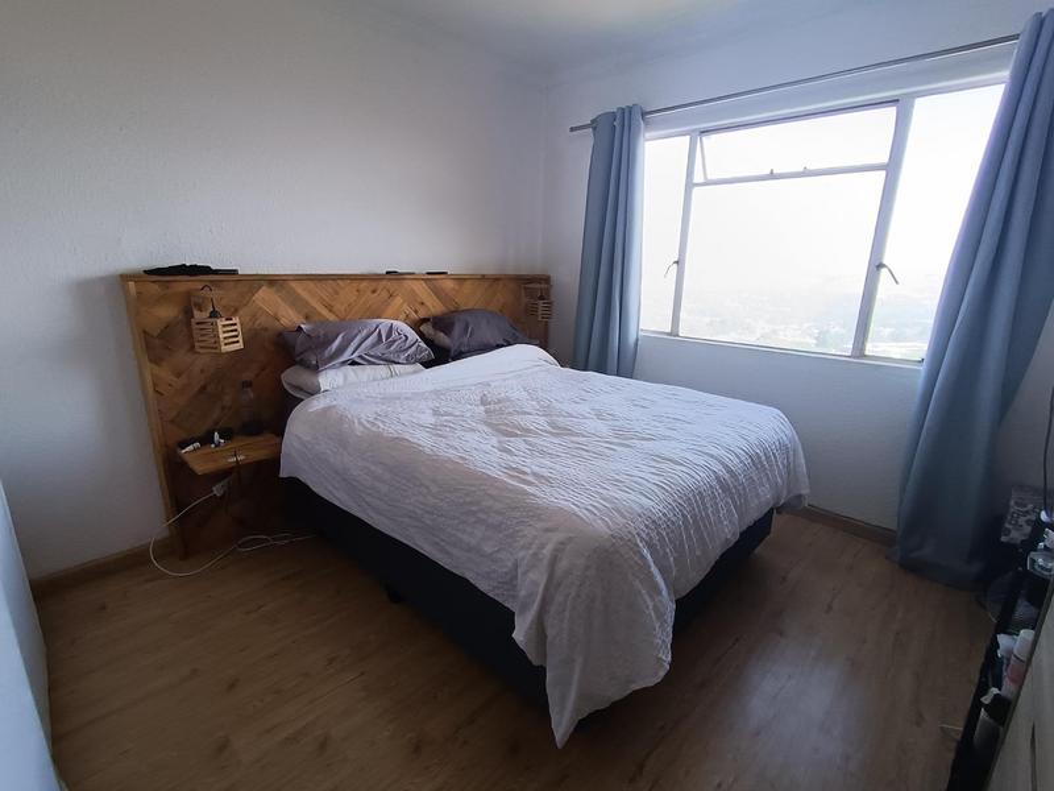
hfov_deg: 91.0
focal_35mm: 17
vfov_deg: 74.7
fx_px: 518
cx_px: 527
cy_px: 396
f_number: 2.2
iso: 161
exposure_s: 1/100
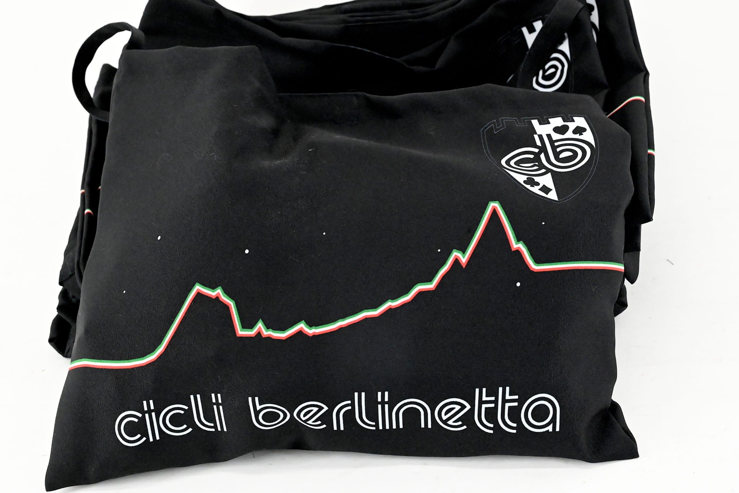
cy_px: 246
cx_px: 370
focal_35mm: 70
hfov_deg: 28.9
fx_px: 1436
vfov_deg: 19.4
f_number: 13
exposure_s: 1/400
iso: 20000
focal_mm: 70
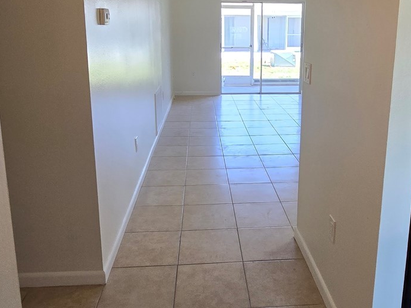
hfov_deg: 59.7
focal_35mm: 30
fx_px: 356
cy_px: 95
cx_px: 234
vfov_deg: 45.8
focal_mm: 2.2
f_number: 2.2
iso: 100
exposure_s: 1/60
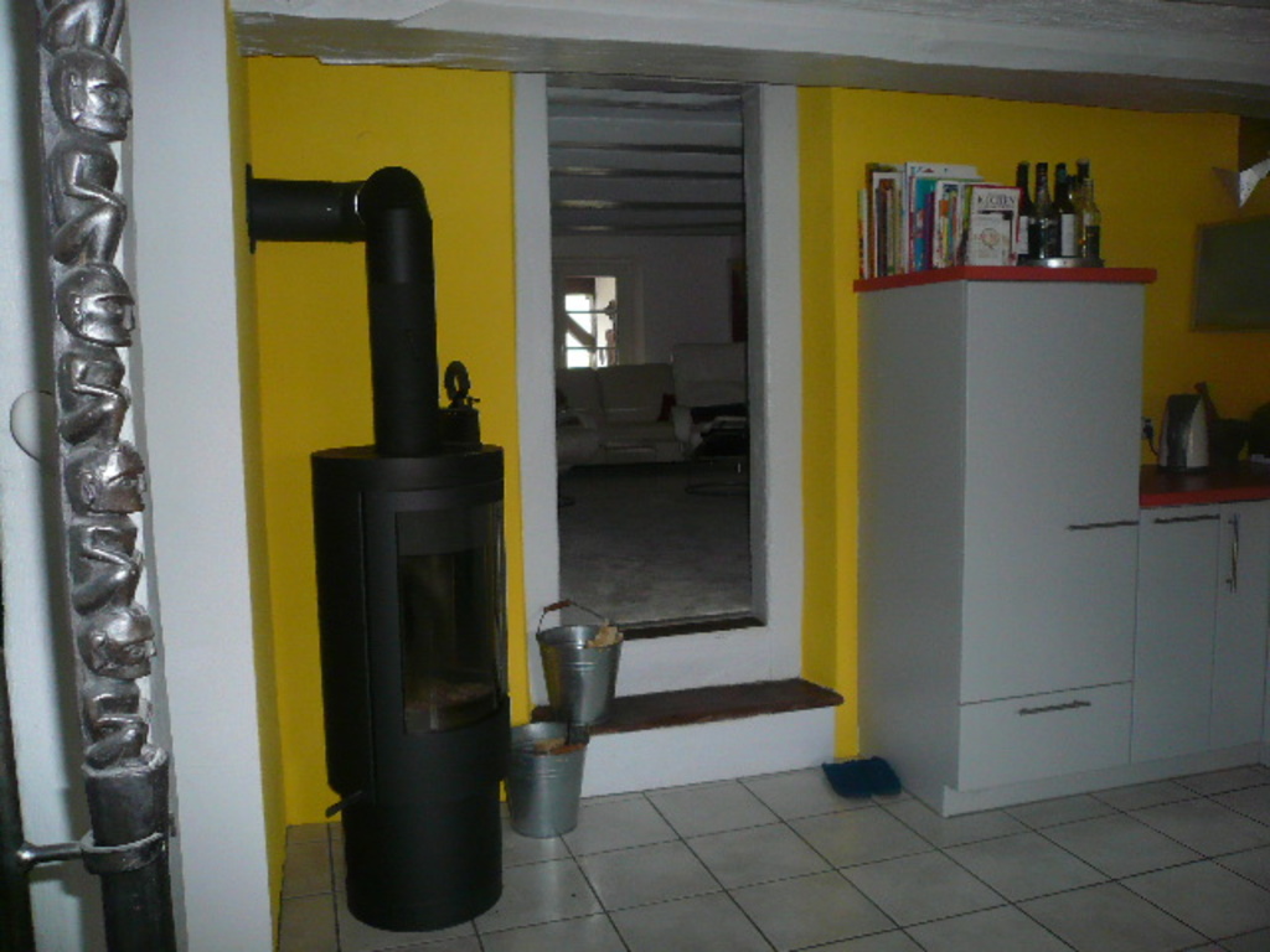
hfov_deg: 63.4
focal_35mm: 28
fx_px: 1027
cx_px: 635
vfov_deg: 49.7
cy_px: 476
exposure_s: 1/30
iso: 200
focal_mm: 4.6
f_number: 2.8
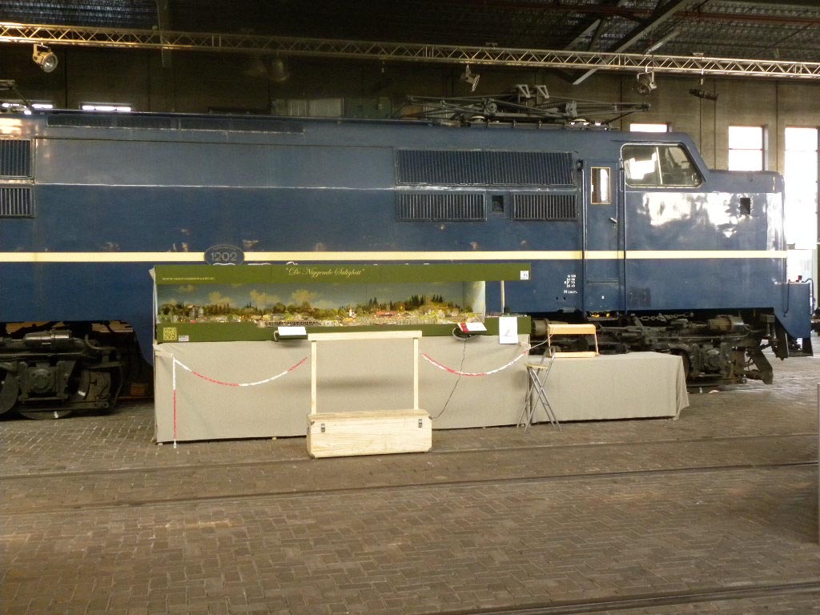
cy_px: 308
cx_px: 410
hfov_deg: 45.8
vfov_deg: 35.1
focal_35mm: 41
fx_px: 971
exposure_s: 1/32.7
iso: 400
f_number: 3.2
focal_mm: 7.3
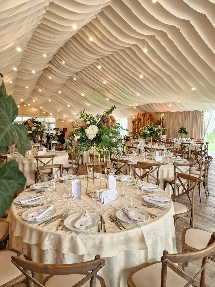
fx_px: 190
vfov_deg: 73.9
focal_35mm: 23
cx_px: 108
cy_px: 144
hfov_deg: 58.9
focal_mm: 6.4
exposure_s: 1/100
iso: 250
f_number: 1.8
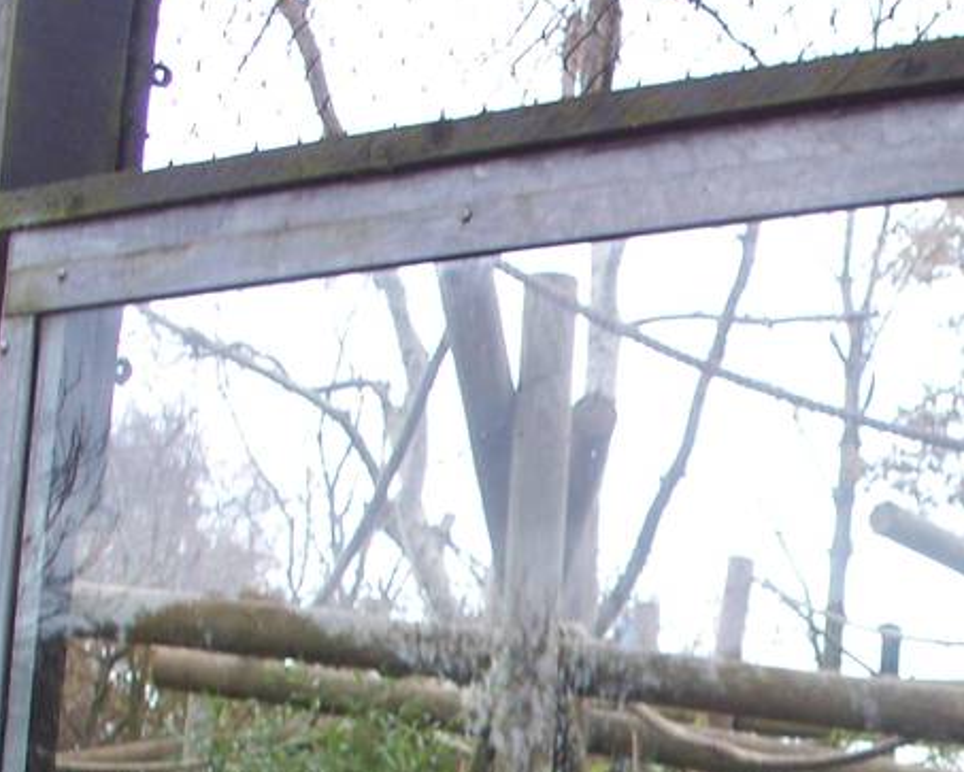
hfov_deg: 15.0
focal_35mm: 124
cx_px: 1170
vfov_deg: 12.2
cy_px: 940
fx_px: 3540
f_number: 2.8
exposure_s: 1/60
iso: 64
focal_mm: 7.54
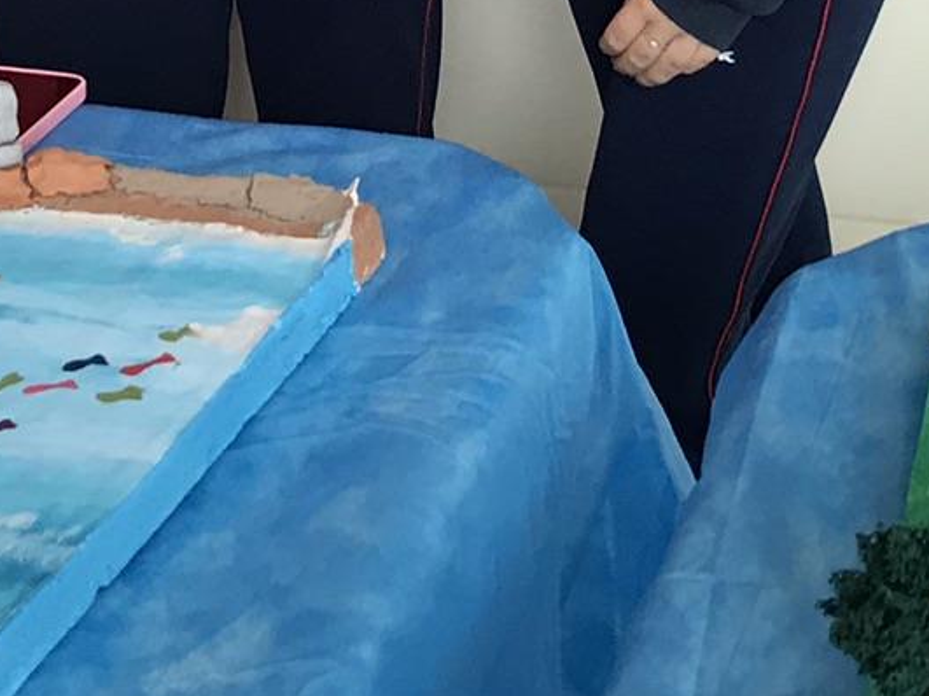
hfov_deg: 18.2
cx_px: 408
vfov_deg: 12.7
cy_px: -460
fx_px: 2898
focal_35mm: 108
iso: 20
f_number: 1.8
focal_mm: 3.99
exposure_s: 1/40
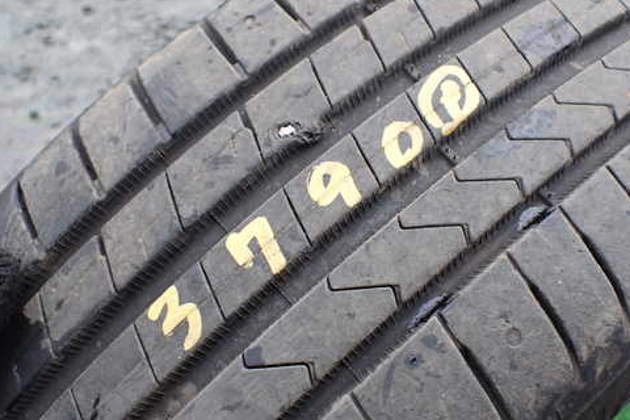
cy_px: 234
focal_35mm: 39
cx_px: 327
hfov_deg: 49.5
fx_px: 682
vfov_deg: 34.2
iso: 250
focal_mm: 5.4
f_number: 2.3
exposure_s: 1/125
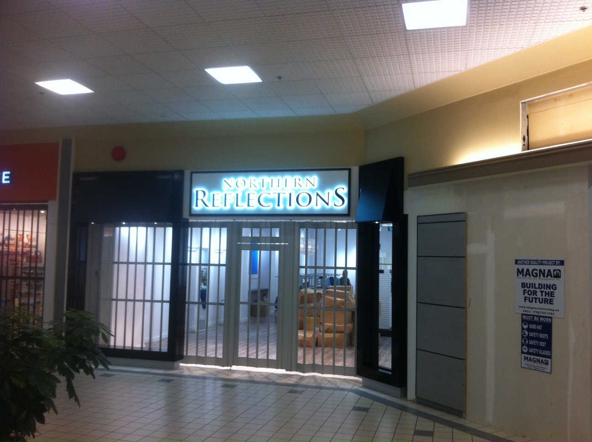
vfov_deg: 40.6
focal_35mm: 35
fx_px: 598
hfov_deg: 52.7
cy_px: 221
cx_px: 296
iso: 100
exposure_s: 1/40
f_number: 2.8
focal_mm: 3.85
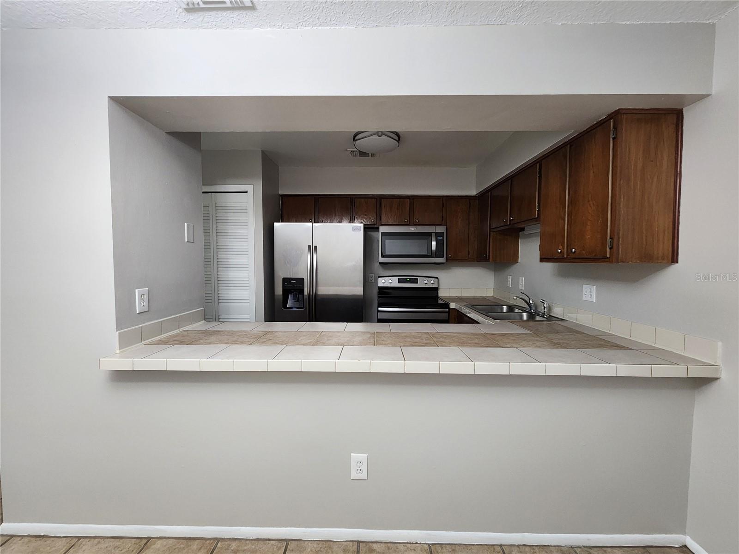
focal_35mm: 13
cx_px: 370
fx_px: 278
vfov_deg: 89.9
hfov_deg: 106.2
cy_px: 277
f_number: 2.2
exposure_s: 1/60
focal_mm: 2.2
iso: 320
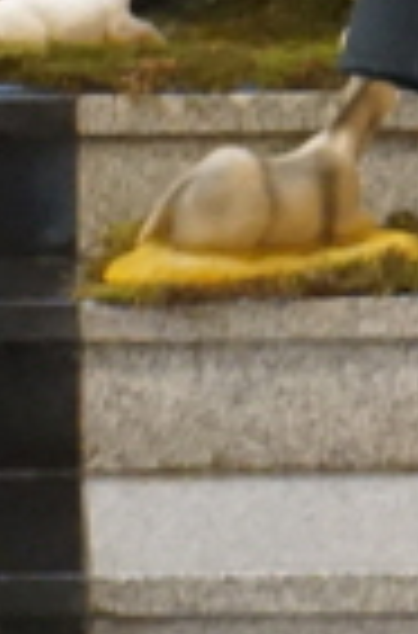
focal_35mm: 502
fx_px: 8800
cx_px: 805
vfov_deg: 4.1
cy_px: -553
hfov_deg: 2.7
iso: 3200
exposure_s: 1/60
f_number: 5.6
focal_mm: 47
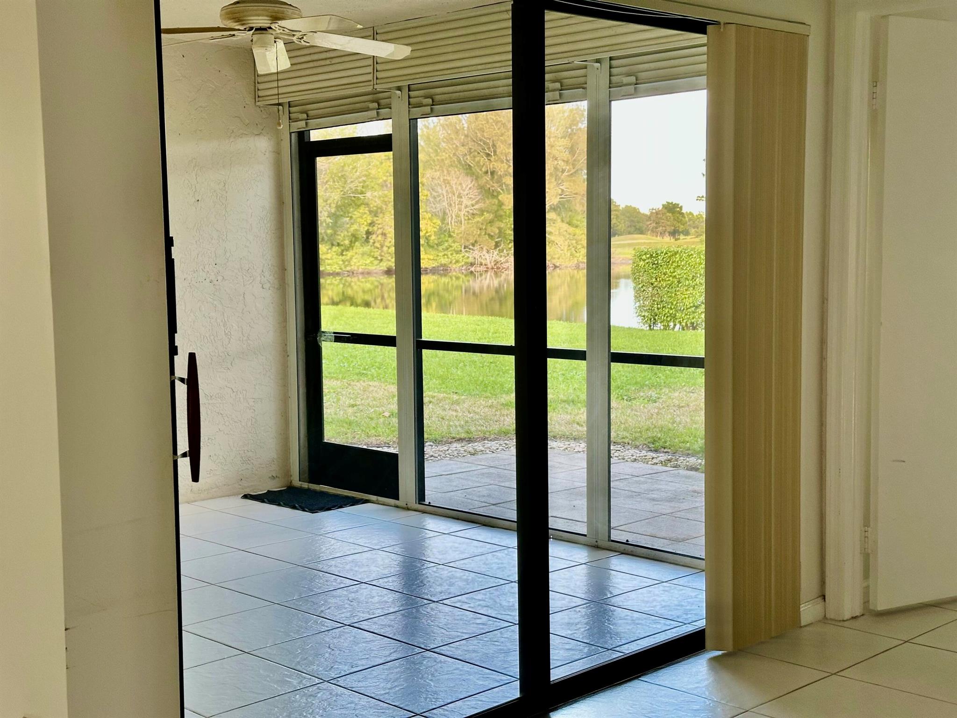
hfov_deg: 39.7
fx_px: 1327
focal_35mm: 48
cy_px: 359
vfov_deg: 30.3
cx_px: 478
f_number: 1.78
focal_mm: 6.86
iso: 50
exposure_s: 1/60
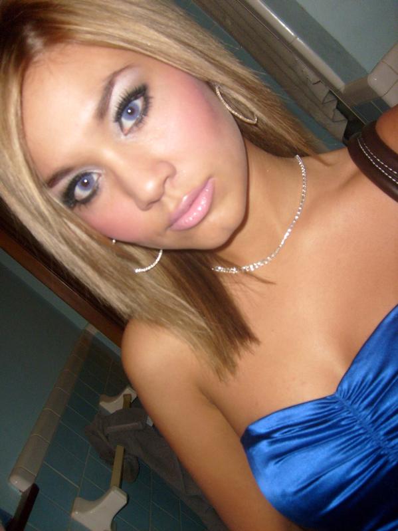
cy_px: 266
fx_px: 537
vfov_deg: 52.6
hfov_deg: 40.7
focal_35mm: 35
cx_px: 199
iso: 100
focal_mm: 5.8
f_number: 2.8
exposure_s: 1/45
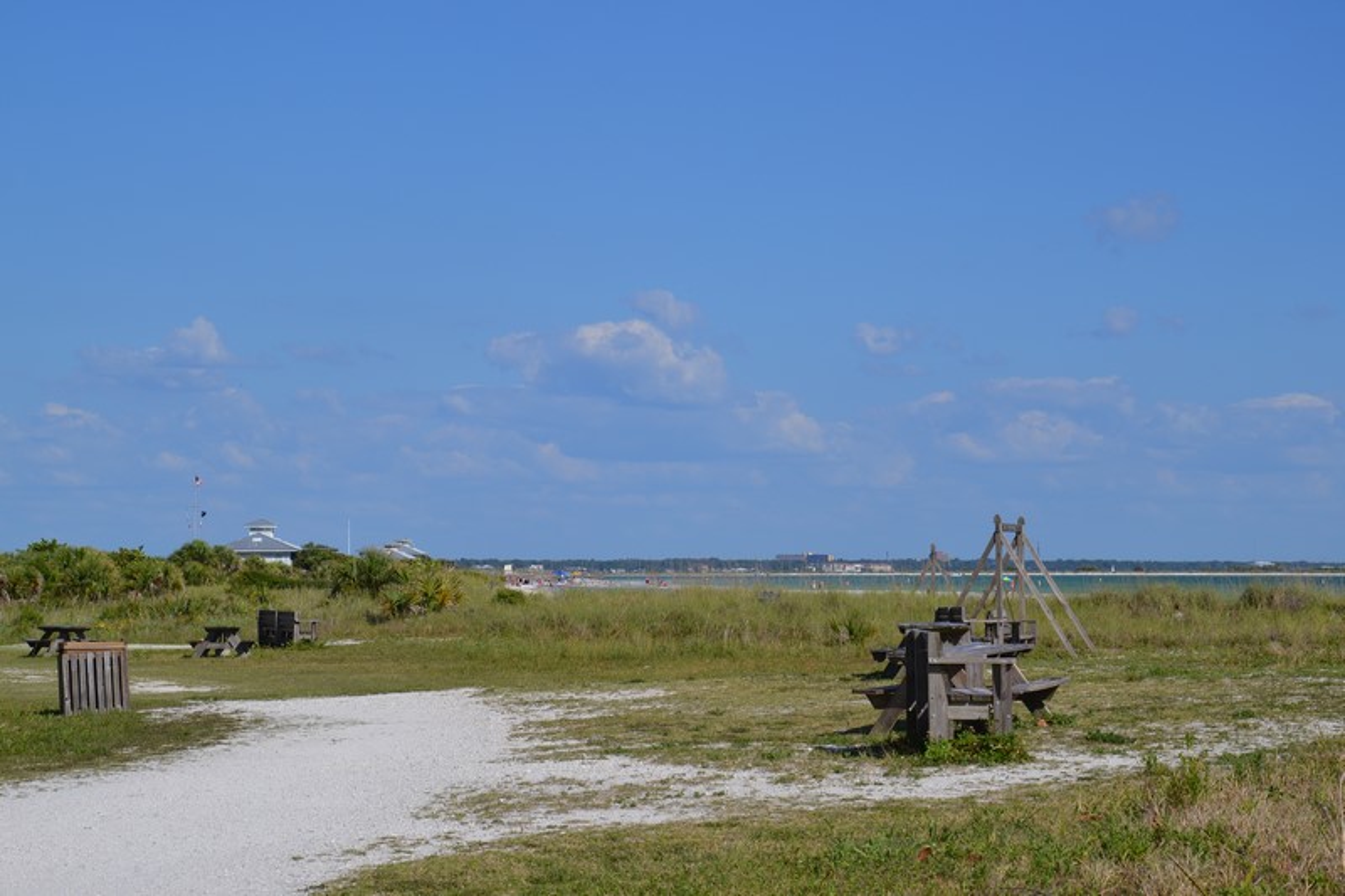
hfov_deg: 26.0
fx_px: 2913
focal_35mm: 78
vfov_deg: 17.5
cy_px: 448
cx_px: 672
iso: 100
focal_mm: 52
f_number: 10
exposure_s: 1/400
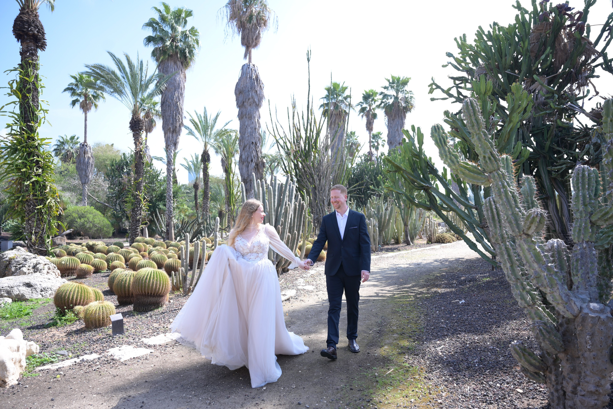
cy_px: 204
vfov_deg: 52.2
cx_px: 306
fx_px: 417
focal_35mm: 24
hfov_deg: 72.6
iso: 100
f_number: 3.5
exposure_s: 1/400
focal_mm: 24.5
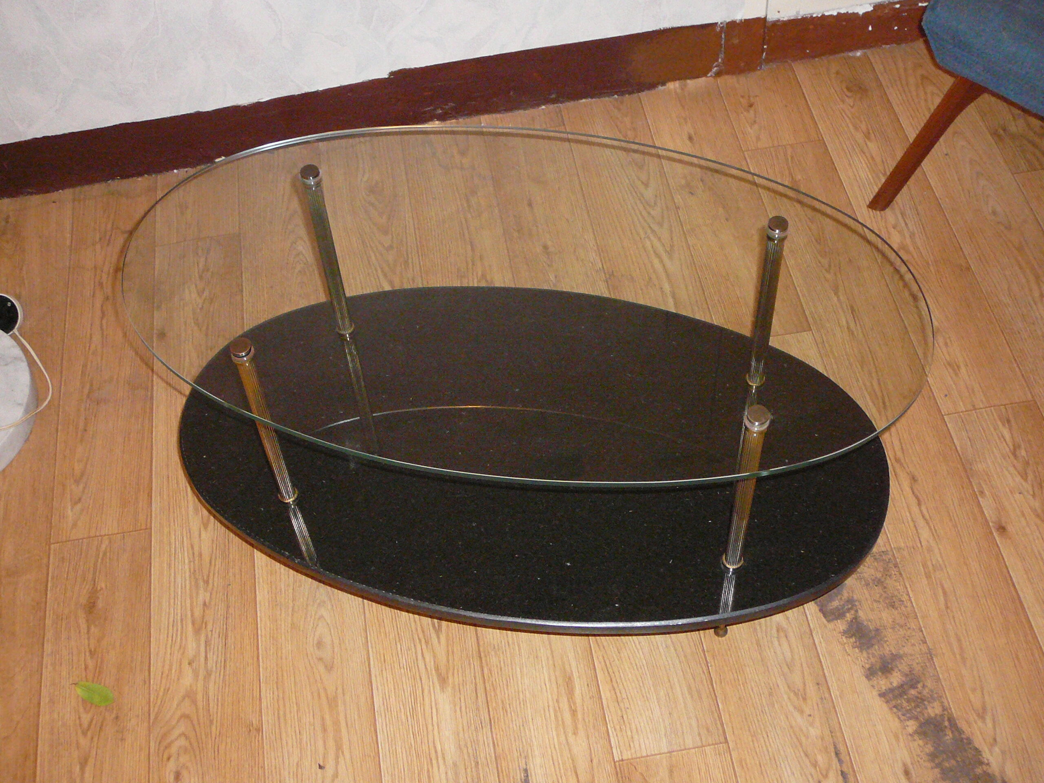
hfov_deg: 42.1
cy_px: 392
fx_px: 1357
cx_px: 522
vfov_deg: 32.2
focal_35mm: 45
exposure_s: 1/30
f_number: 3.2
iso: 400
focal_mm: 6.7
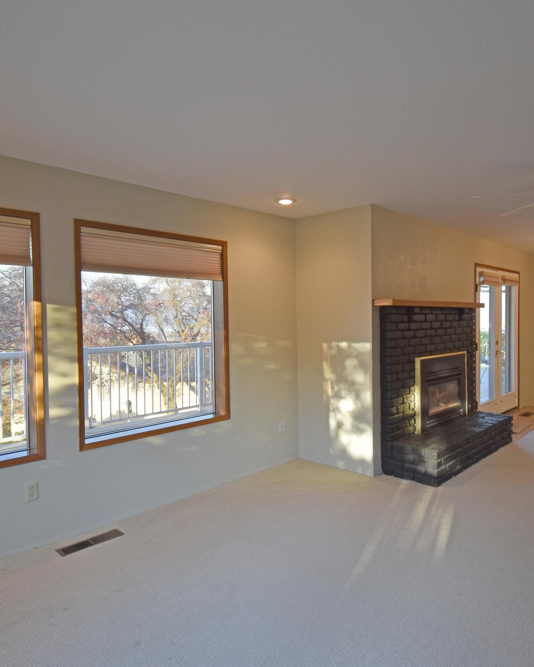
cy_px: 329
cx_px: 324
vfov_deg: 75.0
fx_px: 435
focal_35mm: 22
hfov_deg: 62.5
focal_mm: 10
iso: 400
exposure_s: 1/60
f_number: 4.5
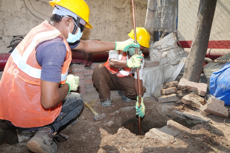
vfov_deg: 51.3
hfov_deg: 71.5
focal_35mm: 25
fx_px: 160
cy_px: 76
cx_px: 115
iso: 800
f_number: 14
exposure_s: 1/160
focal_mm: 25
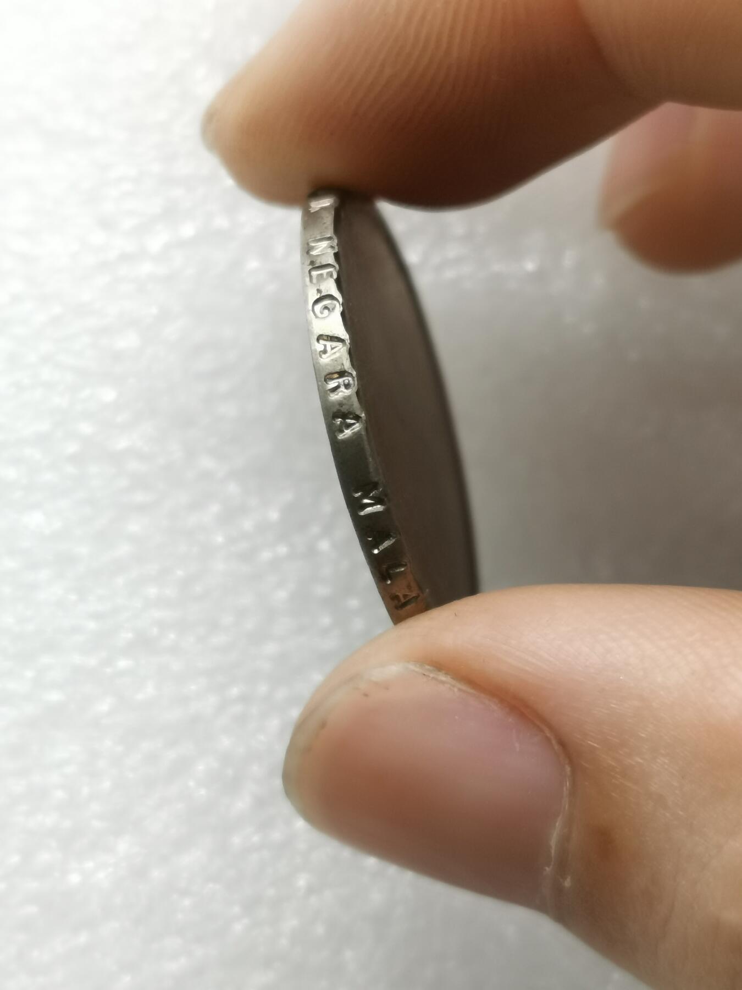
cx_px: 371
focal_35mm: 73
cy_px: 495
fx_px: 2086
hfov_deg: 20.2
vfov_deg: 26.7
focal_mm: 5.56
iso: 125
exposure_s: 1/100
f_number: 1.6
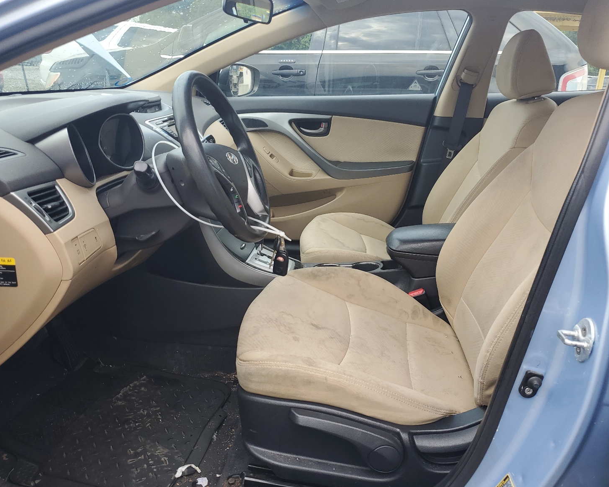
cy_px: 240
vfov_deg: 51.5
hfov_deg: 62.2
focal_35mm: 28
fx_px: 505
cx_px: 308
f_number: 1.5
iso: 50
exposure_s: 1/156
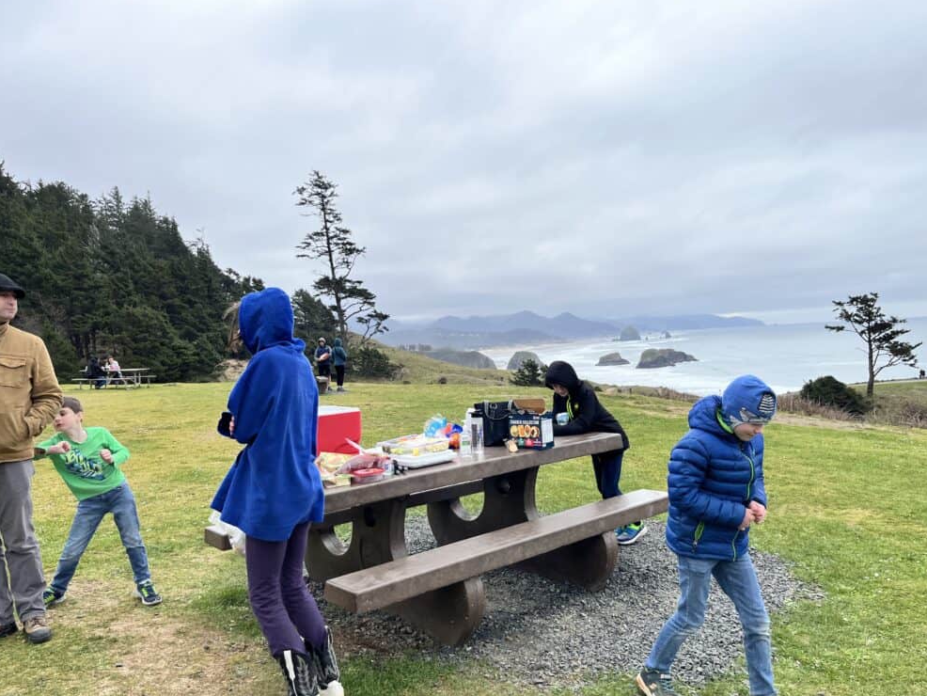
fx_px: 723
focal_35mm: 27
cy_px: 351
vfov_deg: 51.4
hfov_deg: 65.3
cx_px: 464
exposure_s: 1/4149
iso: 50
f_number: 1.6
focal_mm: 5.1
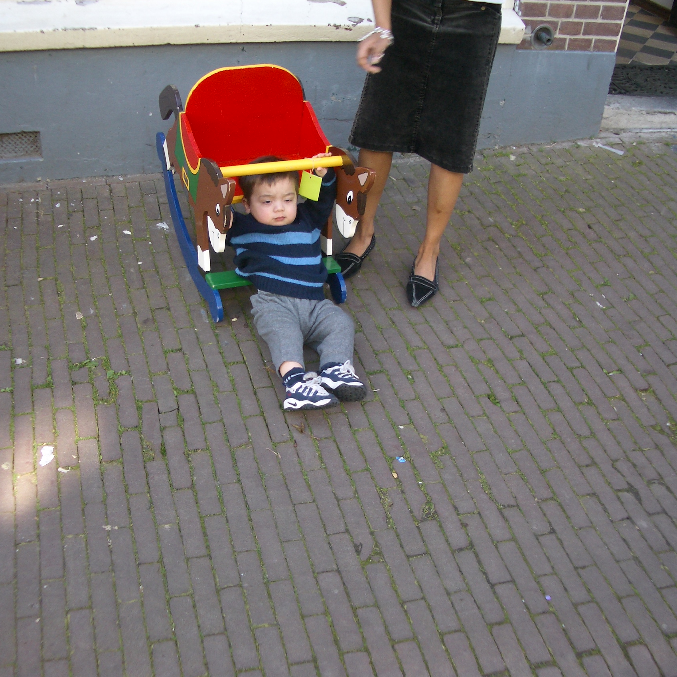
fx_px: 929
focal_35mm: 42
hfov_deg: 39.9
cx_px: 291
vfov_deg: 40.0
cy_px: 335
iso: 50
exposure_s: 1/160
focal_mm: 5.8
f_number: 2.6
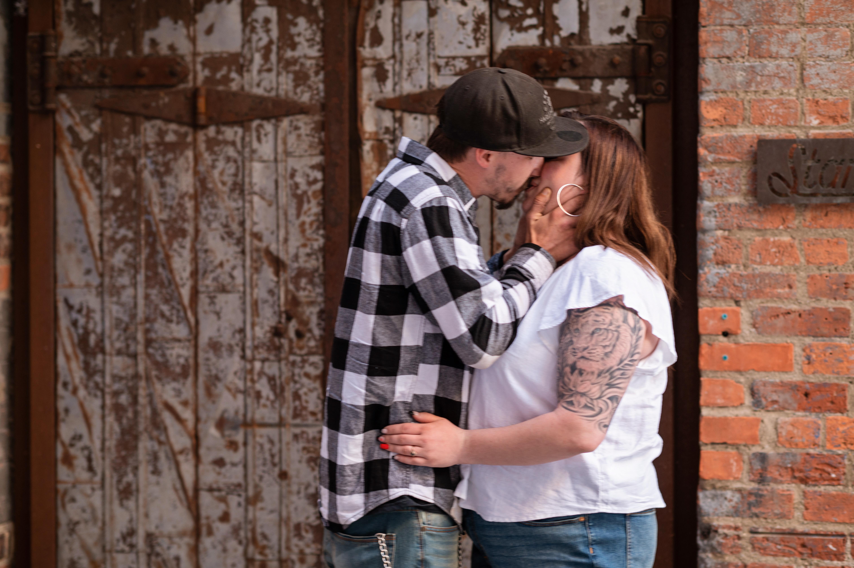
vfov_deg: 16.1
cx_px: 427
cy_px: 284
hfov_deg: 23.9
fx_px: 2015
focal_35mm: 85
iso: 250
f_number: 2.8
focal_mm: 85
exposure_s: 1/100
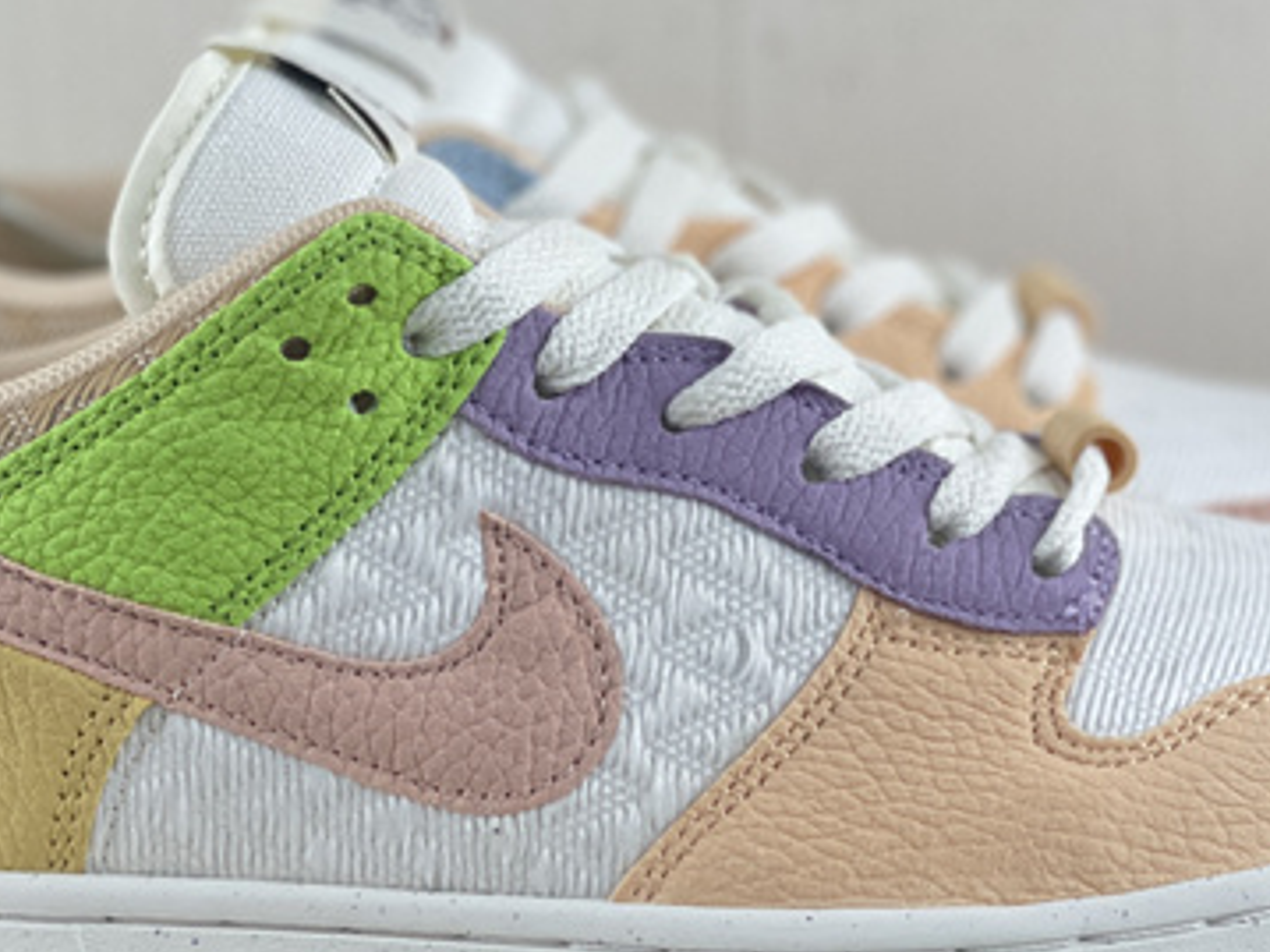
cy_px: 830
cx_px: 566
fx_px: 4841
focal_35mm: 132
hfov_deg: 14.9
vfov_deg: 11.2
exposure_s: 1/100
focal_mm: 7.5
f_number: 2.2
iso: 125
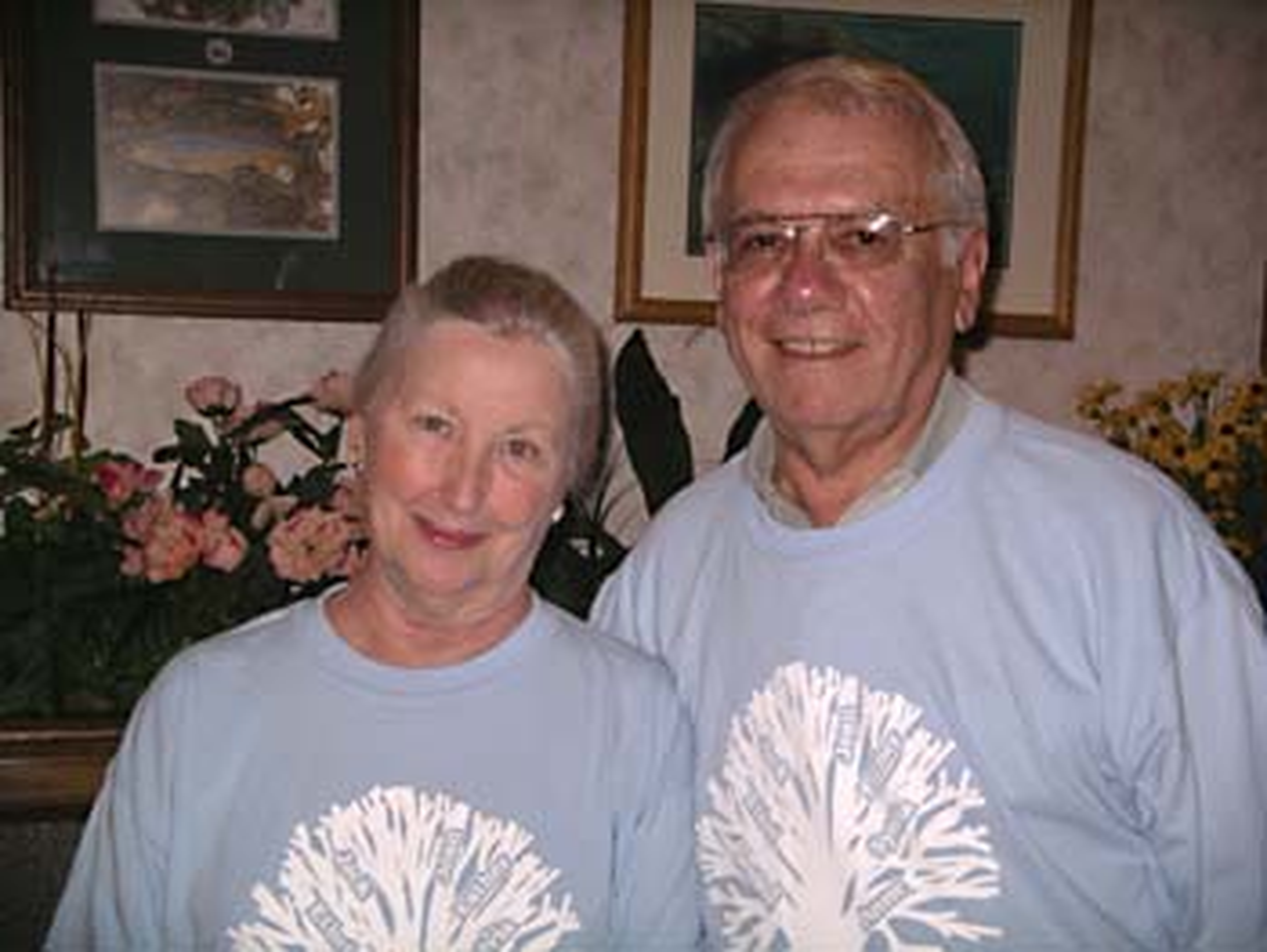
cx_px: 634
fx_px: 2637
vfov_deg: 20.5
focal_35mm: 72
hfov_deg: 27.0
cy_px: 476
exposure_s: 1/54
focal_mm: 14.9
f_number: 3.5
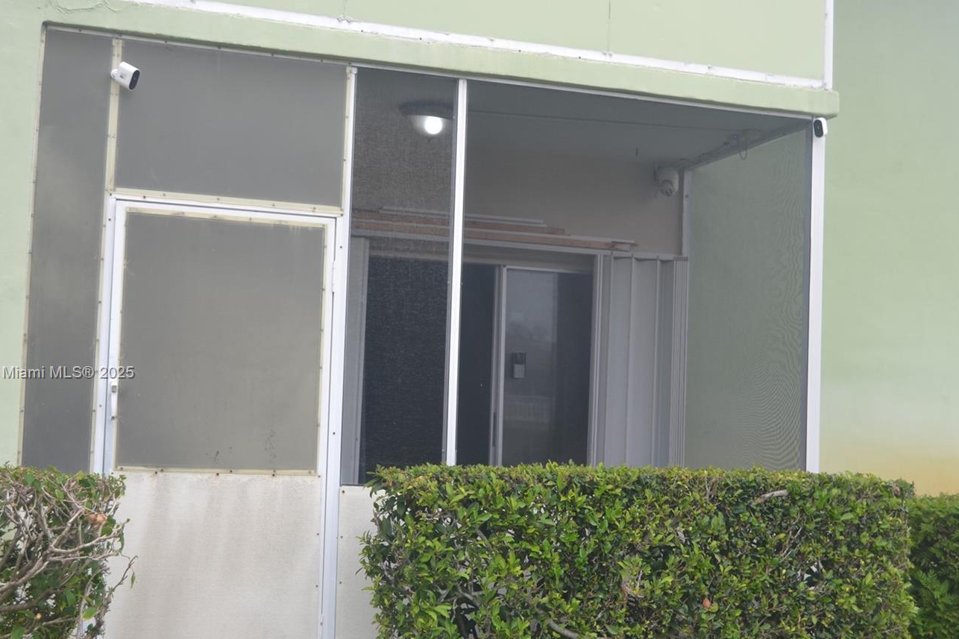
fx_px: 1491
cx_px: 492
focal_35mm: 56
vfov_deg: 24.2
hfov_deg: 35.6
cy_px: 374
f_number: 5.6
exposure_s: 1/125
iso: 100
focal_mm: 30
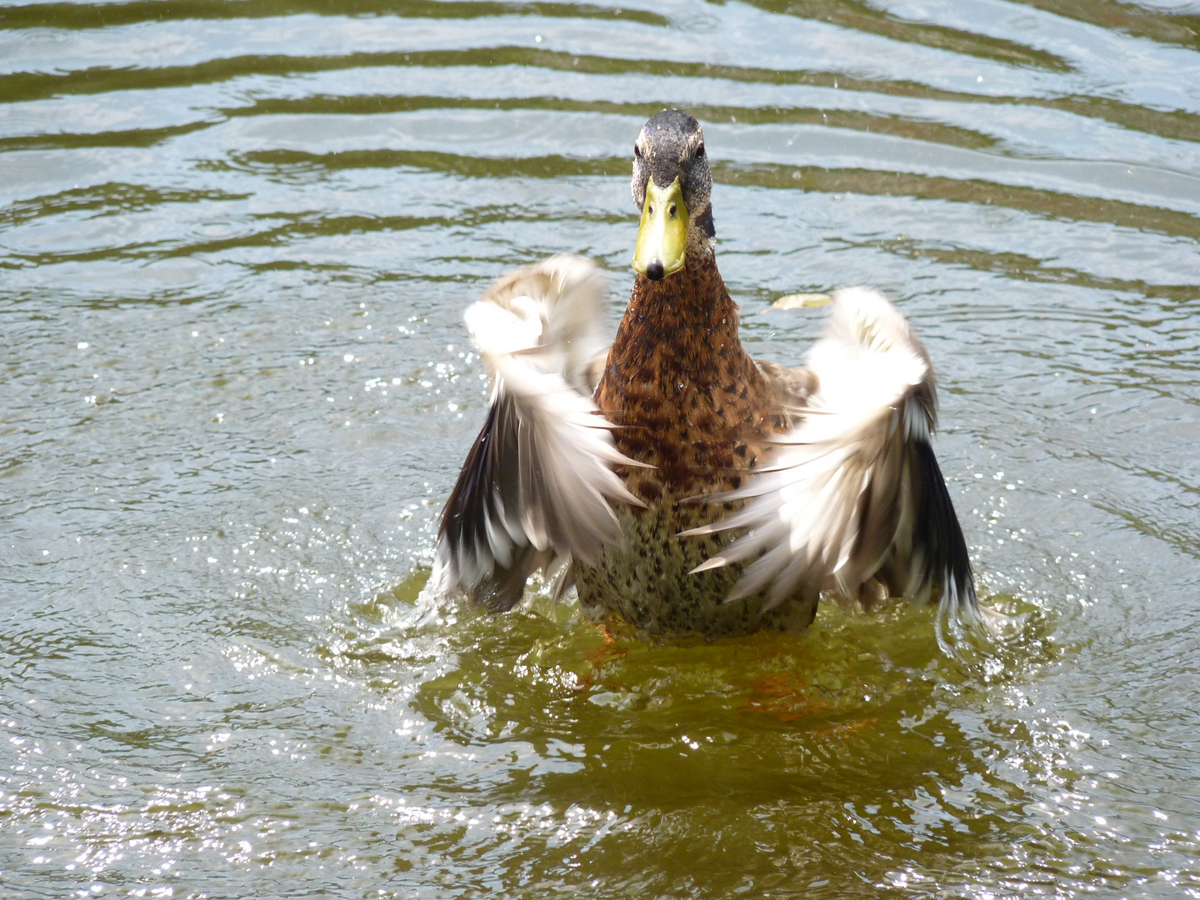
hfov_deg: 6.4
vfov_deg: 4.8
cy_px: 450
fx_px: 10746
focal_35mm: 310
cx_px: 600
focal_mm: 55.1
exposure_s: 1/500
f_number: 3.7
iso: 200
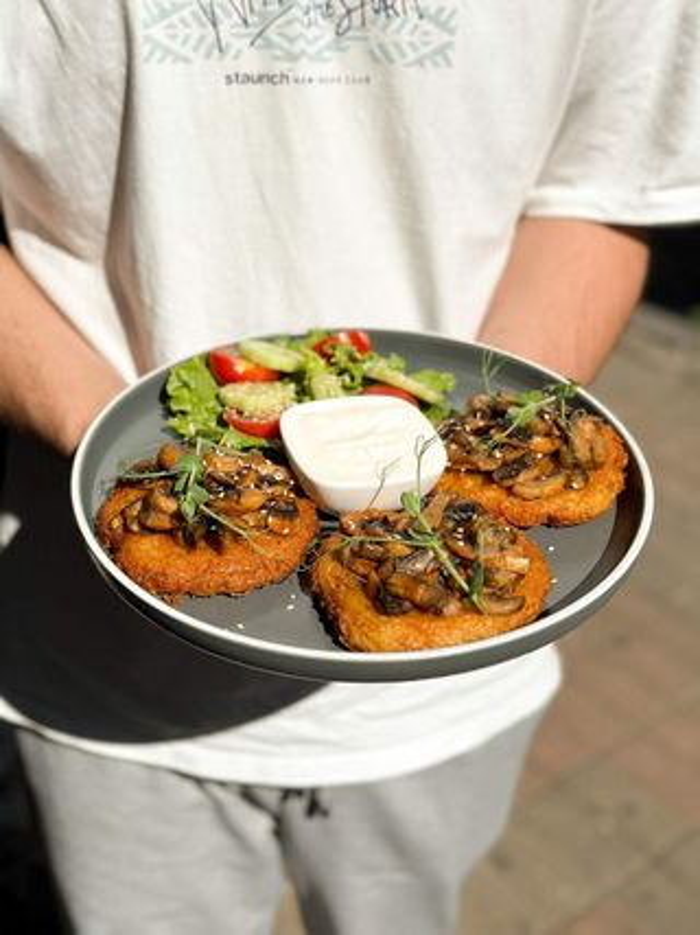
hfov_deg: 30.3
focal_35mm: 48
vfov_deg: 39.7
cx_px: 350
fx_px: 1295
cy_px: 468
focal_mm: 6.86
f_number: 1.8
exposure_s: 1/16000
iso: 100
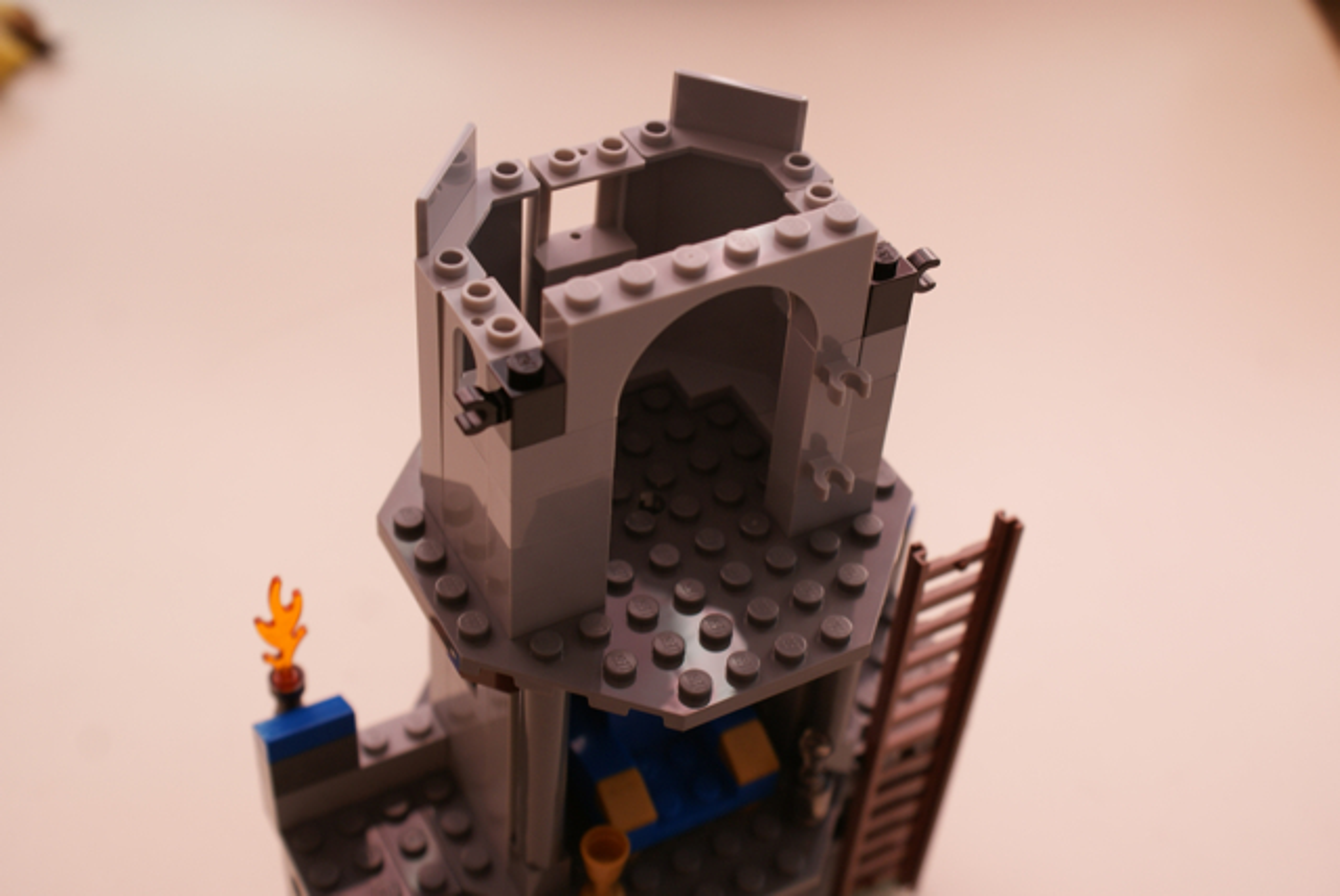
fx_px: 1956
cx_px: 670
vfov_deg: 25.8
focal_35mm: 52
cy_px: 448
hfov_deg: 37.8
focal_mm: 35
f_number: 5.6
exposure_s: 1/60
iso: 125
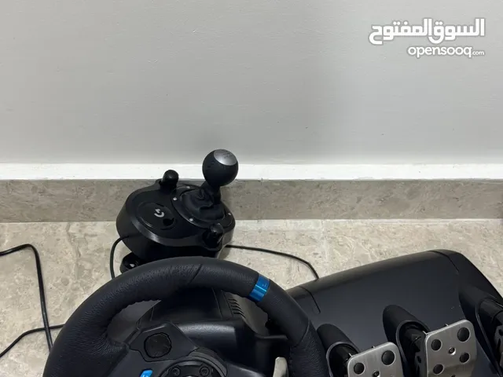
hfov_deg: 71.6
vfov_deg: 56.8
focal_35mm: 24
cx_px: 252
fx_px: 349
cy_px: 188
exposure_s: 1/50
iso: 200
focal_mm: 6.76
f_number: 1.78
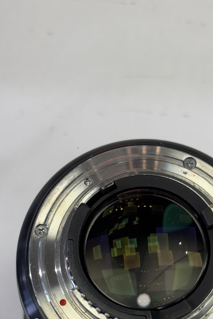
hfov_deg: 15.2
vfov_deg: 22.3
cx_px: 138
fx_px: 798
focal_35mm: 90
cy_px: 252
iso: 25
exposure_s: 1/50
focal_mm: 5.96
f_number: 1.6
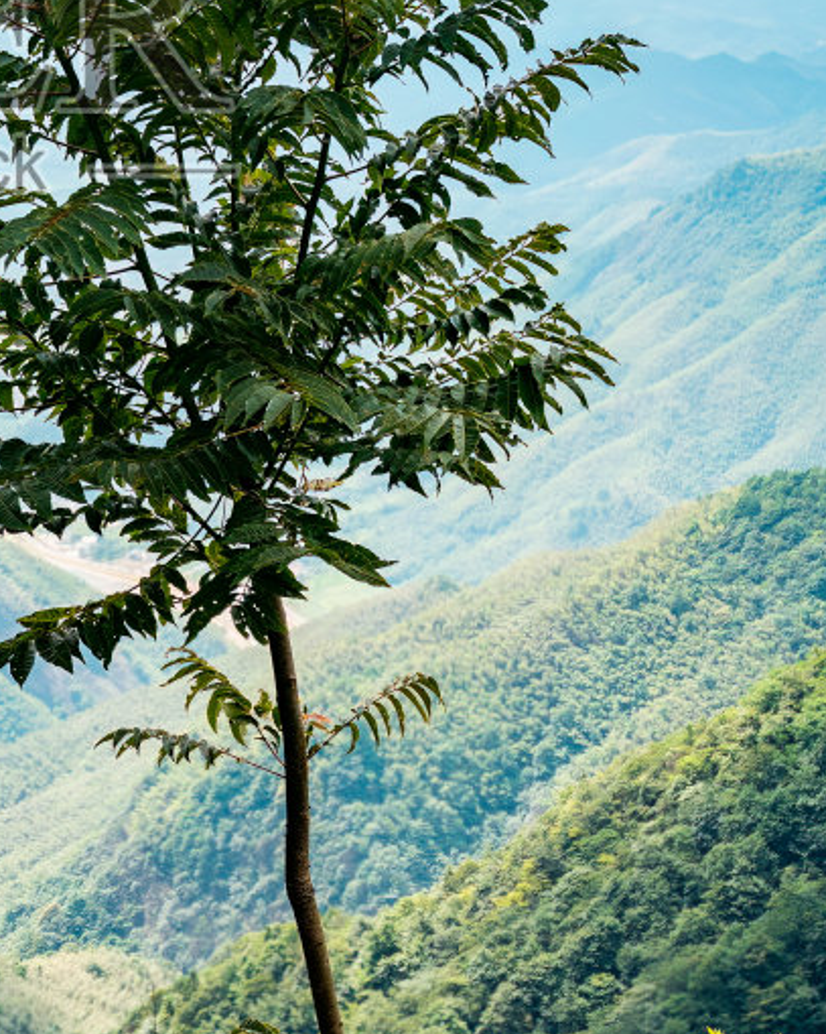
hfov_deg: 13.1
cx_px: -100
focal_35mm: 115
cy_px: 71
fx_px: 3515
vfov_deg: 16.5
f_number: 7.1
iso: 100
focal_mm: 39
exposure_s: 1/320
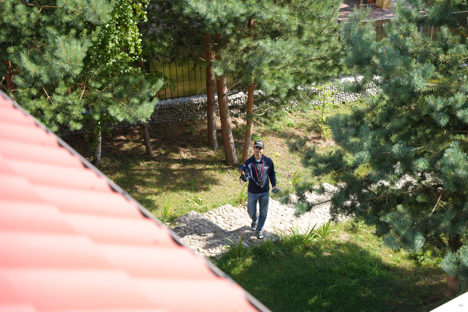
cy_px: 156
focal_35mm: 70
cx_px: 234
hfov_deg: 28.8
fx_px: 910
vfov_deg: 19.5
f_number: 3.5
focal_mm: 70
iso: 400
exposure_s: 1/1250
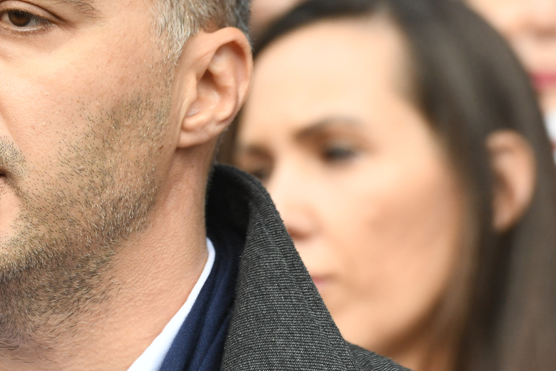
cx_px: 16
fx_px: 7413
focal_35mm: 480
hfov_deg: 4.3
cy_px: 164
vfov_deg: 2.9
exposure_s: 1/1000
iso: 1600
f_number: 5.6
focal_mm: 200
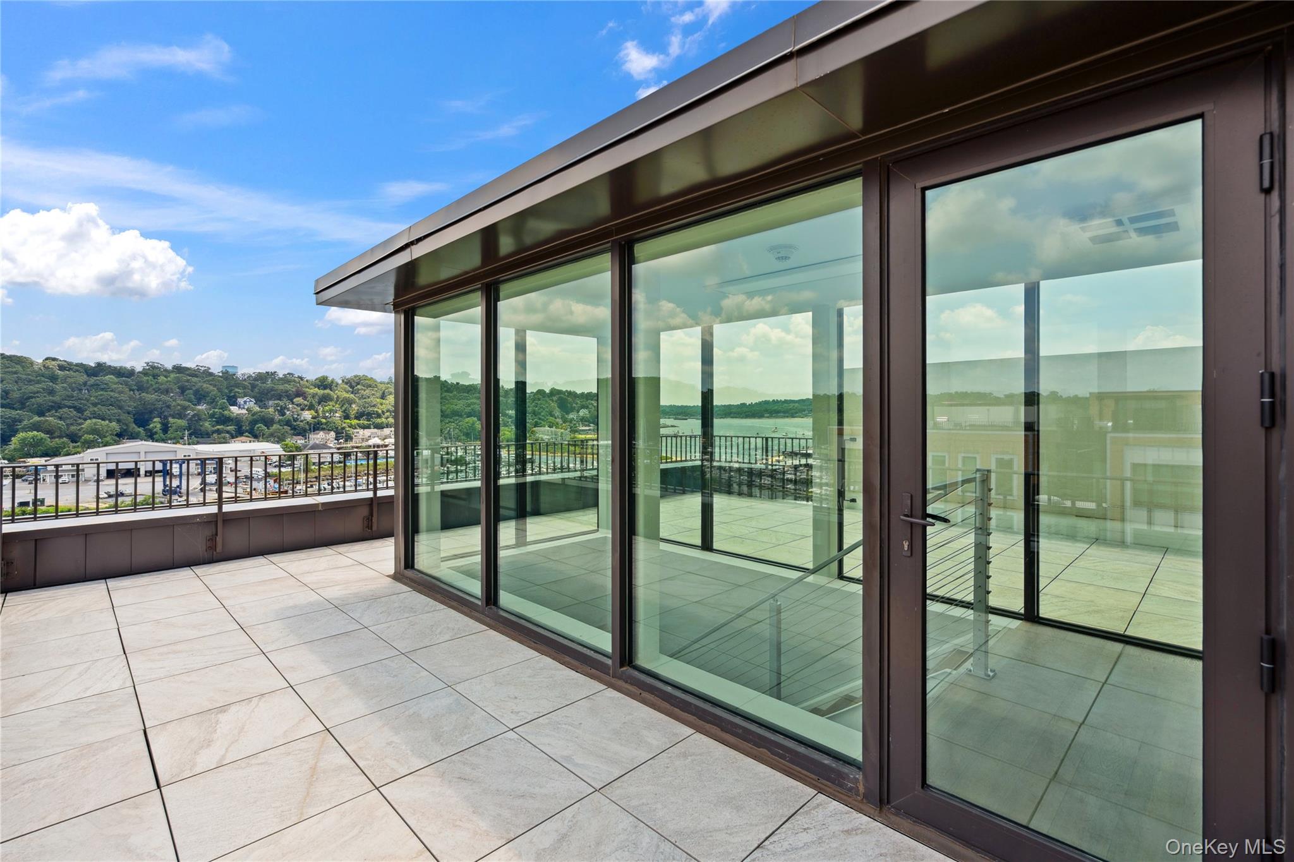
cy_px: 431
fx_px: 575
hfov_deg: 96.7
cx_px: 647
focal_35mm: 16
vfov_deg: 73.7
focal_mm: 16
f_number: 5.6
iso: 100
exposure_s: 1/200
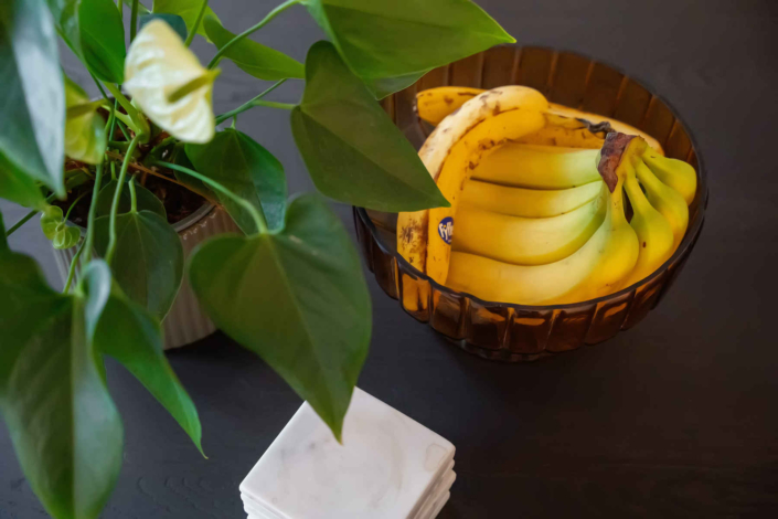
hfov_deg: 37.7
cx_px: 389
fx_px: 1139
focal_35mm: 53
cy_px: 260
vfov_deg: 25.7
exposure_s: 1/320
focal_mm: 52.7
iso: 3200
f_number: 3.5
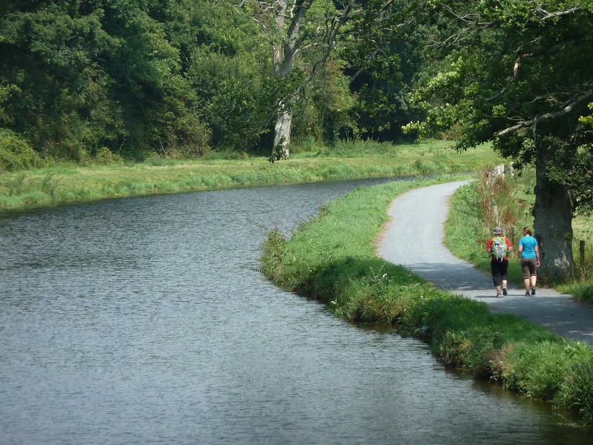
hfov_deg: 6.6
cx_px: 296
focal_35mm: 300
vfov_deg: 5.0
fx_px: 5139
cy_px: 222
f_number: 4.9
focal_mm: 49.2
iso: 80
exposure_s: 1/200
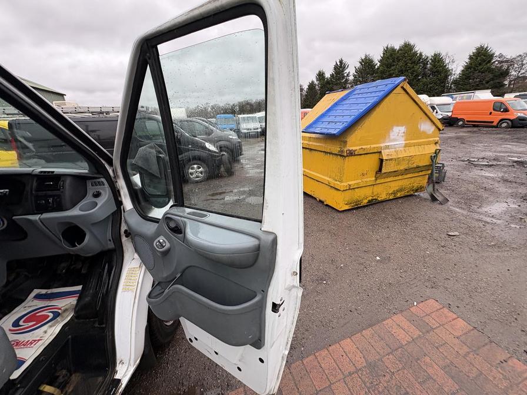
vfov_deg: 85.7
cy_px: 198
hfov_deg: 102.1
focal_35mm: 14
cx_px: 264
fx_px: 213
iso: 50
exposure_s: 1/99
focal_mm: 2.22
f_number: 2.2
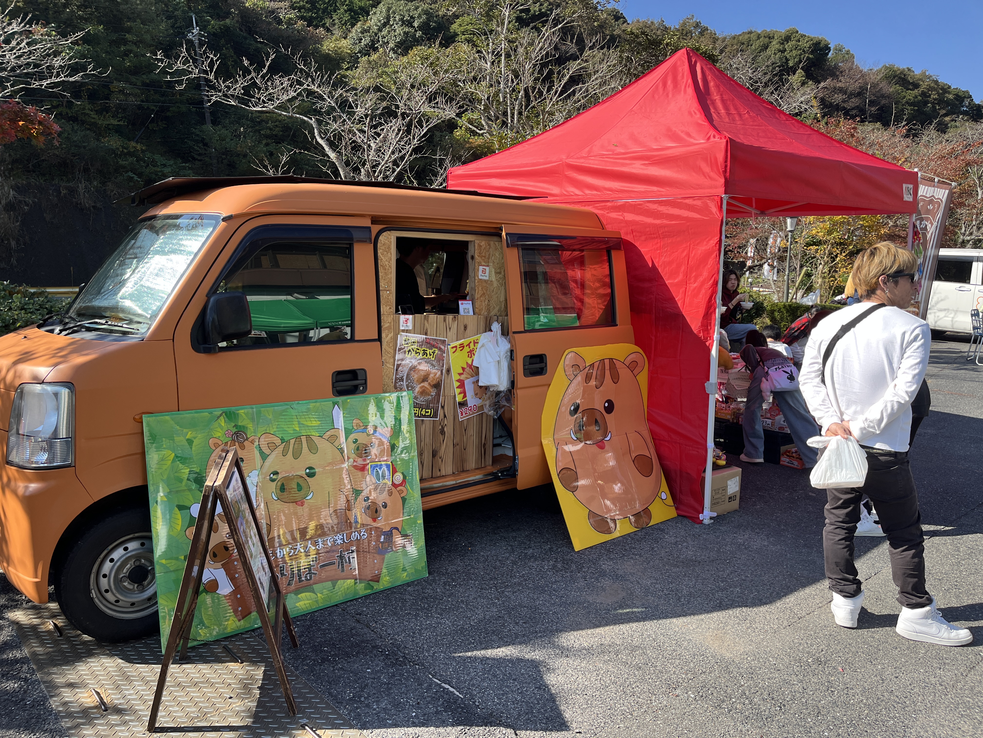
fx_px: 738
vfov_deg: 53.1
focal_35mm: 26
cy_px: 369
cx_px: 492
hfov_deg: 67.3
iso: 50
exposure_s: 1/1009
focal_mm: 5.1
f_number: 1.6
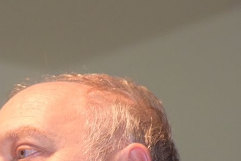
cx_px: 27
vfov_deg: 2.5
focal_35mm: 549
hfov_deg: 3.8
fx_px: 3675
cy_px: 182
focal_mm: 140
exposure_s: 1/60
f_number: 5.6
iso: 3200
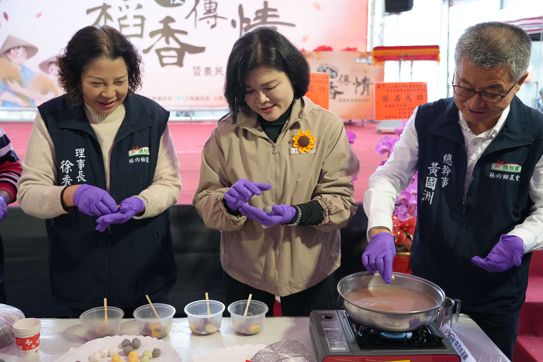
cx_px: 272
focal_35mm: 36
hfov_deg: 53.1
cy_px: 181
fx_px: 543
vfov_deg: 36.9
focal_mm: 36
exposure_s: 1/160
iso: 1250
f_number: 4
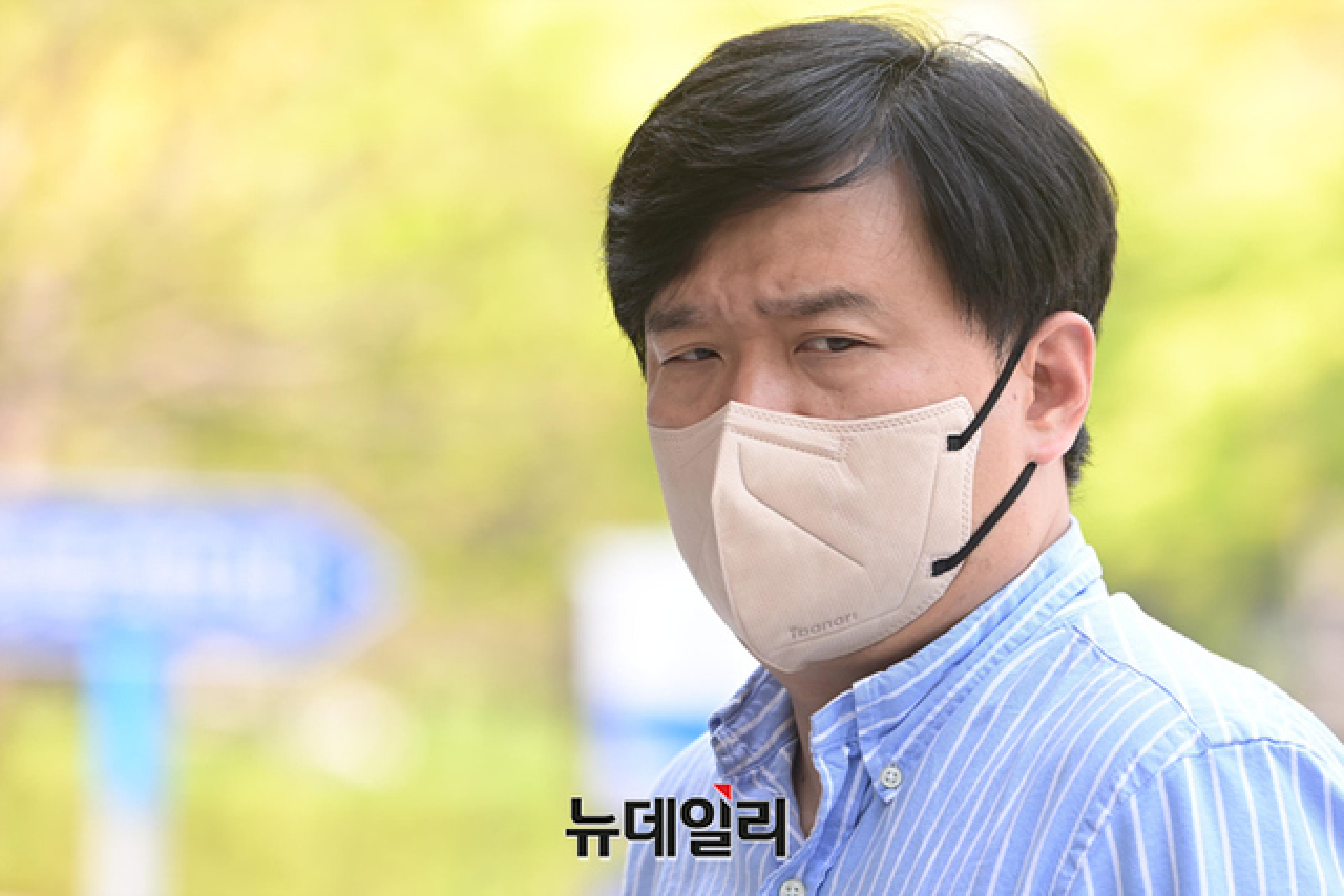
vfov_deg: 4.7
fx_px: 10828
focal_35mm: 290
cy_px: 448
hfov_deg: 7.1
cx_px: 672
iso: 400
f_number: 5.6
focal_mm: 290
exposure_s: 1/250
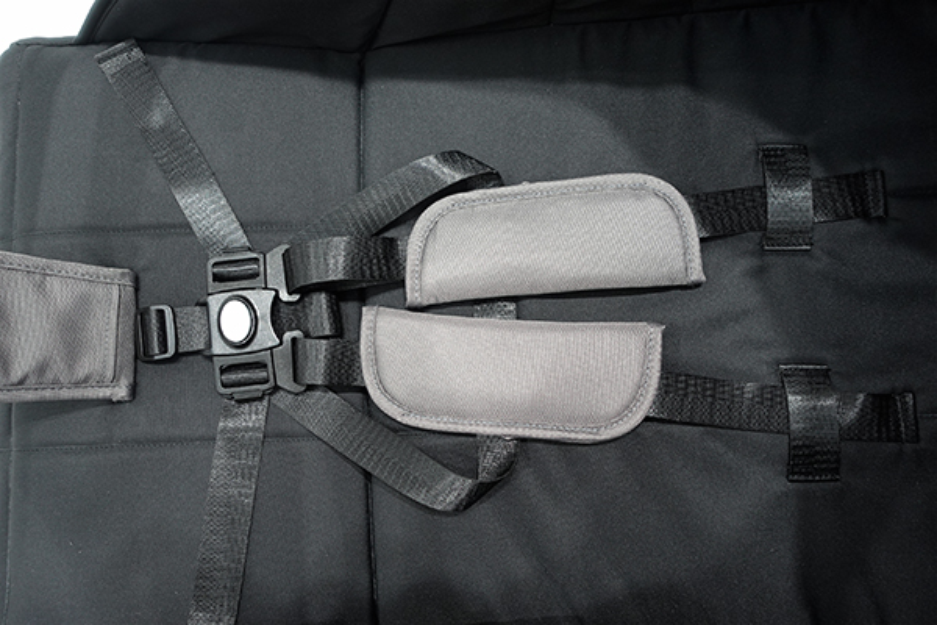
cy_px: 312
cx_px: 468
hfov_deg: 67.4
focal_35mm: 27
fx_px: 703
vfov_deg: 47.9
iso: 250
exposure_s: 1/125
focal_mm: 10.61
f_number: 2.2
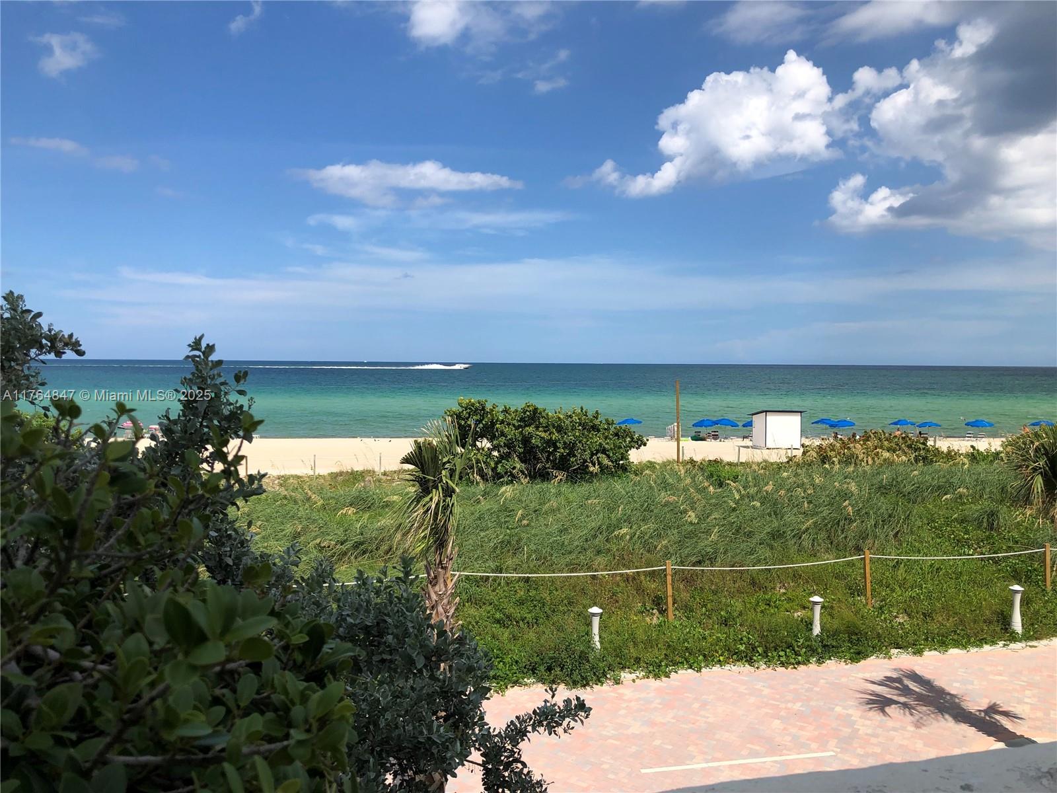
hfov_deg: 63.4
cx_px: 528
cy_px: 396
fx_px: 855
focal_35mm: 28
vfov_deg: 49.7
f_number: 1.8
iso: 20
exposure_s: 1/2703
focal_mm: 3.99
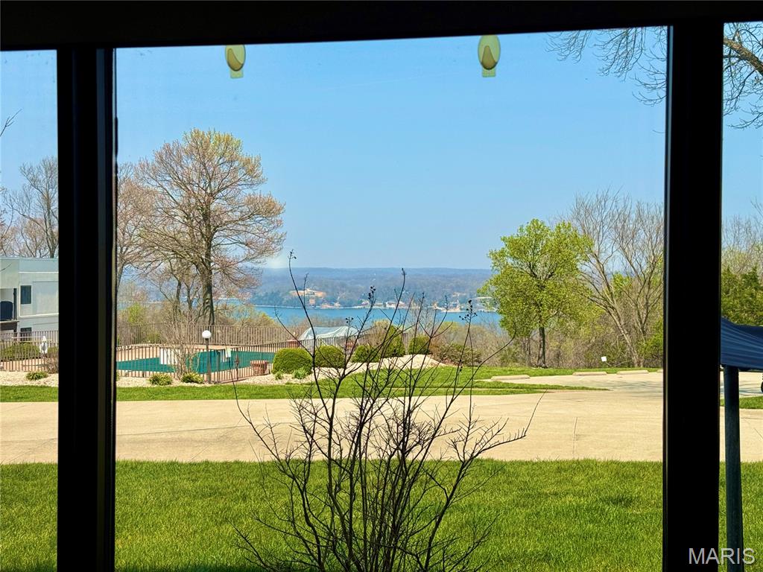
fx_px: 1058
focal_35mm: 48
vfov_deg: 30.3
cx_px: 382
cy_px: 286
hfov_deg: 39.7
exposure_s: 1/5587
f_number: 1.78
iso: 80
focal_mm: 6.76
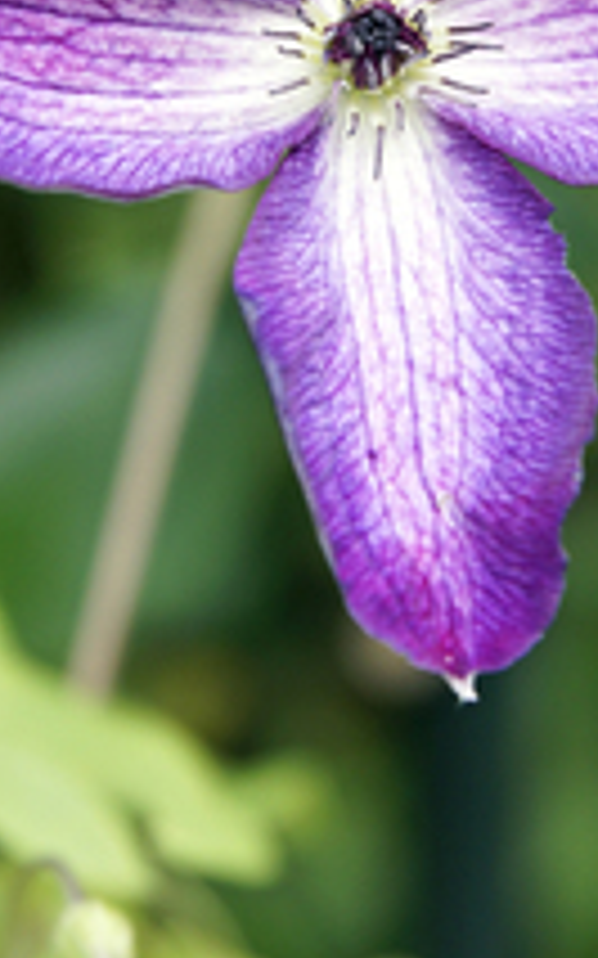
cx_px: 303
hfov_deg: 1.7
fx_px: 20588
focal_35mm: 789
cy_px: 63
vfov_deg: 2.7
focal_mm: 200
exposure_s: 1/125
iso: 200
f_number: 4
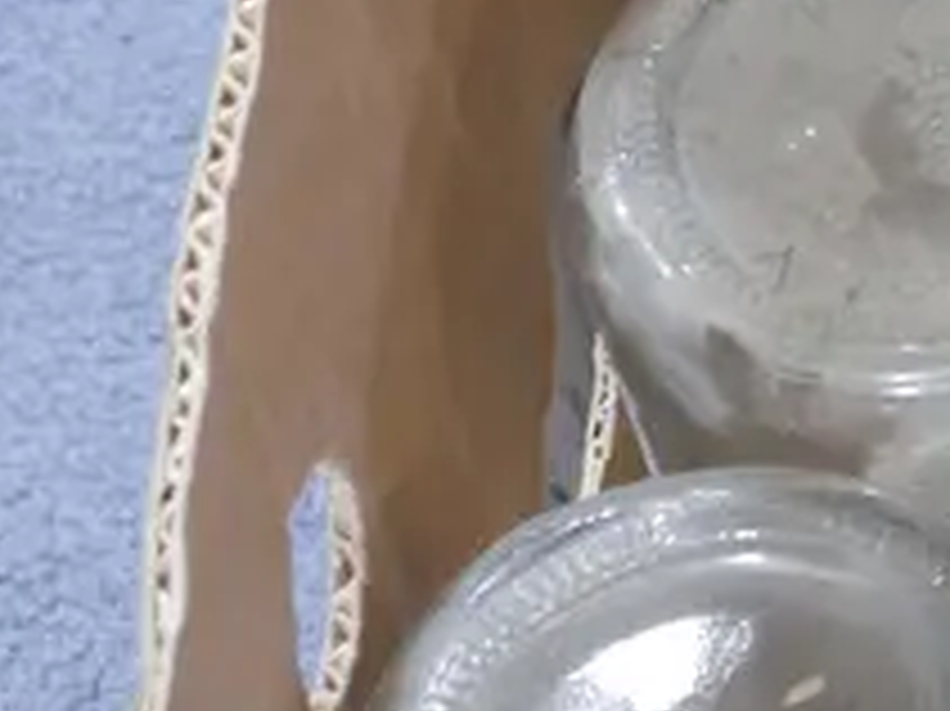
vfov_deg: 6.1
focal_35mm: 243
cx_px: 2188
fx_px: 6665
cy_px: 11
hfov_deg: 7.7
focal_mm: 25
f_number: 5.3
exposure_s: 1/60
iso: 1600
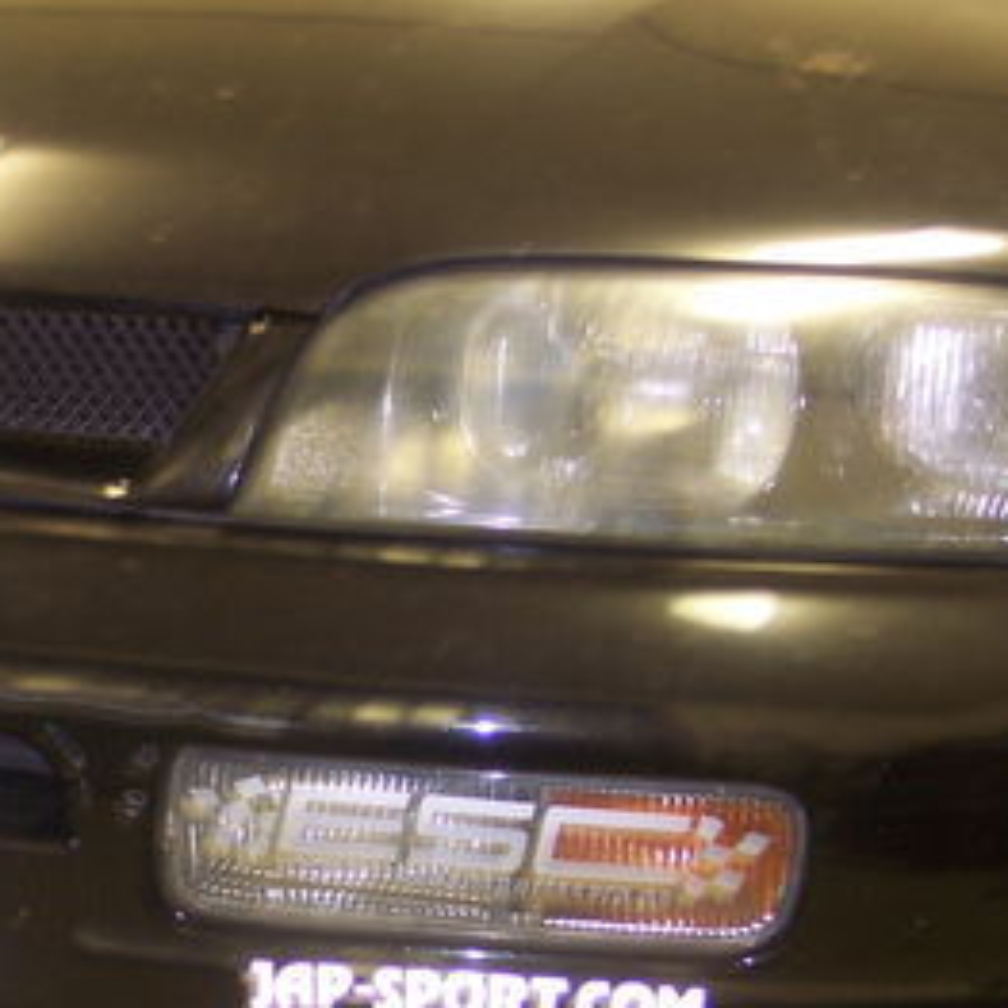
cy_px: 671
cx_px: 80
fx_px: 2767
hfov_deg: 20.2
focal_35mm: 84
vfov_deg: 20.6
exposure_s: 1/2
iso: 100
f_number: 2.8
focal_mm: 8
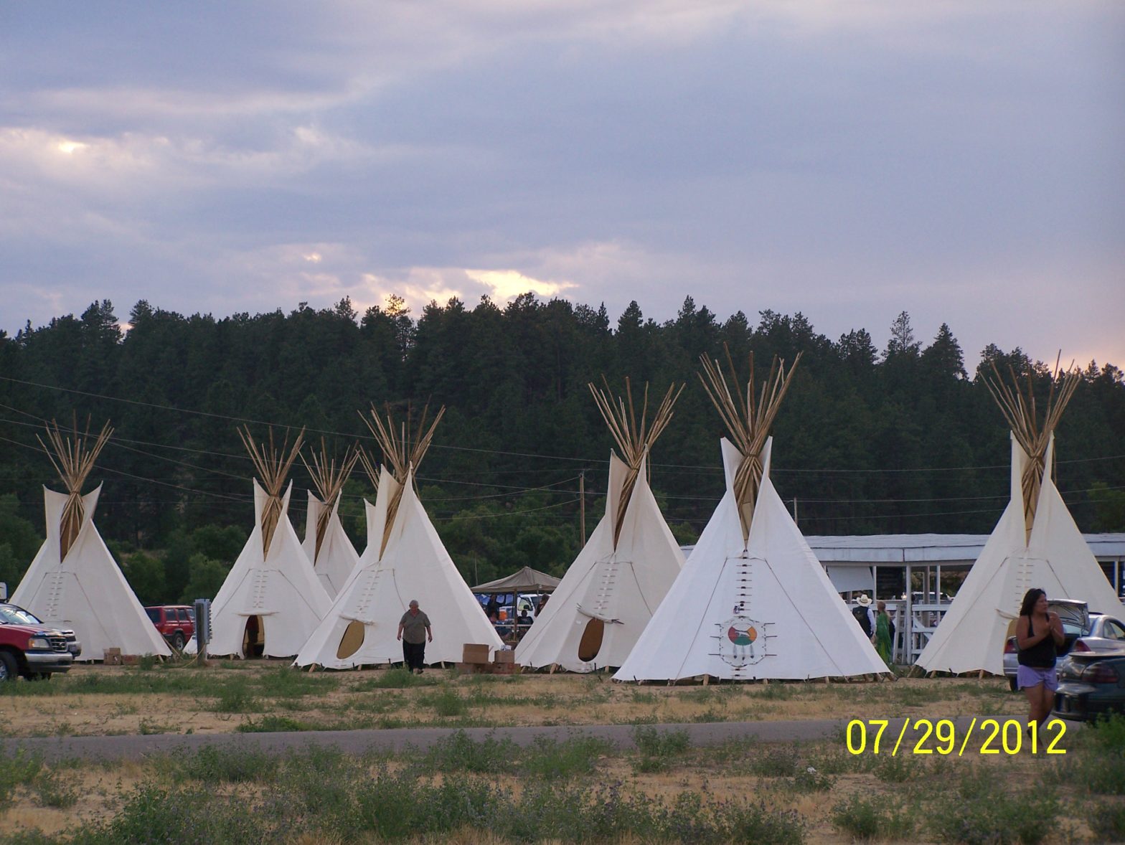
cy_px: 422
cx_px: 562
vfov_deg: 11.6
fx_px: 4162
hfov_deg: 15.4
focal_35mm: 128
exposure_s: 1/160
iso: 80
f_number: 3.2
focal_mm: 21.2
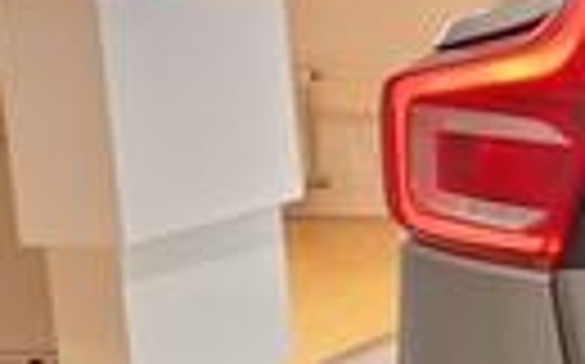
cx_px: 1426
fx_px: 1912
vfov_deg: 10.9
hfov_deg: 13.0
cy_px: 297
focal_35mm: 120
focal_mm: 5.4
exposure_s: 1/100
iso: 200
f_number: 1.8
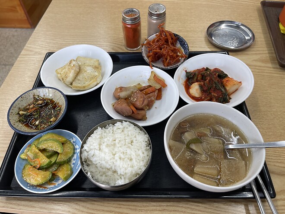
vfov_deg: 54.9
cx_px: 142
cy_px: 107
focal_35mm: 25
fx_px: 206
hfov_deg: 69.4
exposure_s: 1/121
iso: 50
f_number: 1.6
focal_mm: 5.1
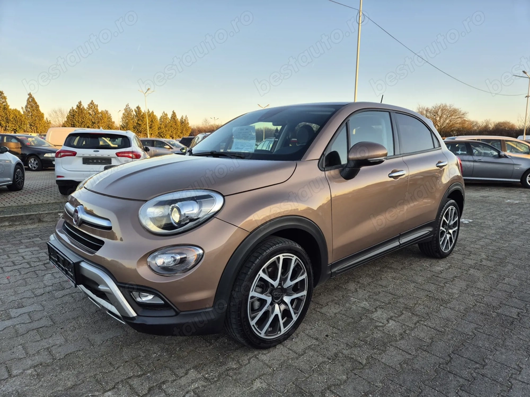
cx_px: 265
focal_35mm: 23
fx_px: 352
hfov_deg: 73.9
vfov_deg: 58.9
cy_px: 198
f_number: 1.8
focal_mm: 5.4
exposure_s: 1/282
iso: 25
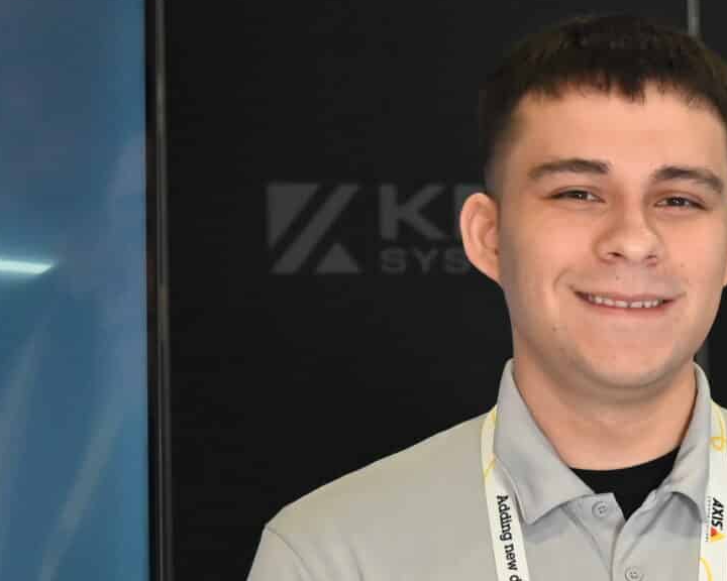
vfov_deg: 12.4
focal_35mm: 124
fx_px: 2668
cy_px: 341
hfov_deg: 13.6
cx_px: 1367
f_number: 4
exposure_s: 1/125
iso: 2800
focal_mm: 33
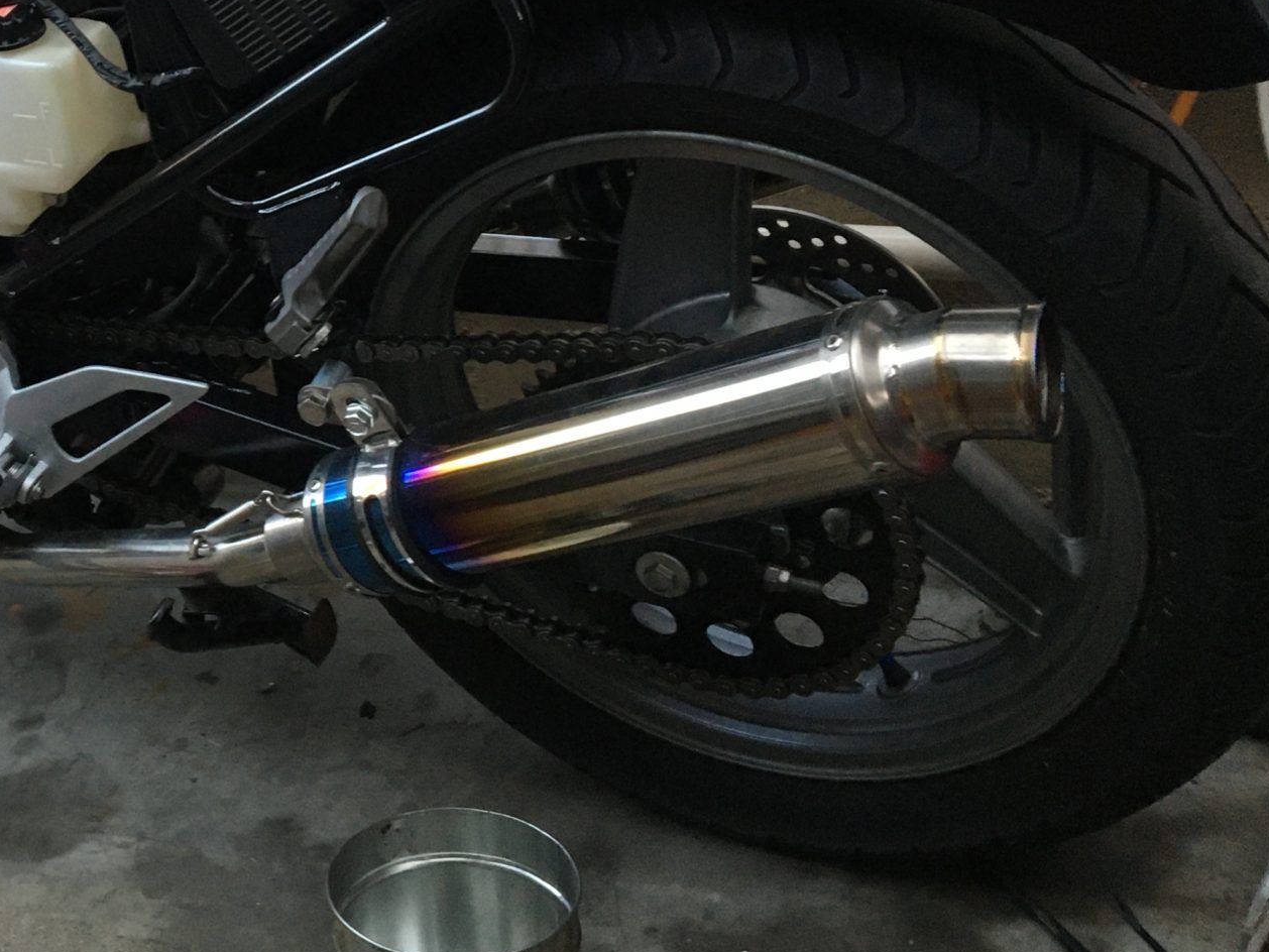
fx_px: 2163
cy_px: 216
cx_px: 127
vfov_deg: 24.5
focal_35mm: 59
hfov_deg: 31.2
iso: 125
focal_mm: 4.15
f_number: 2.2
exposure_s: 1/30
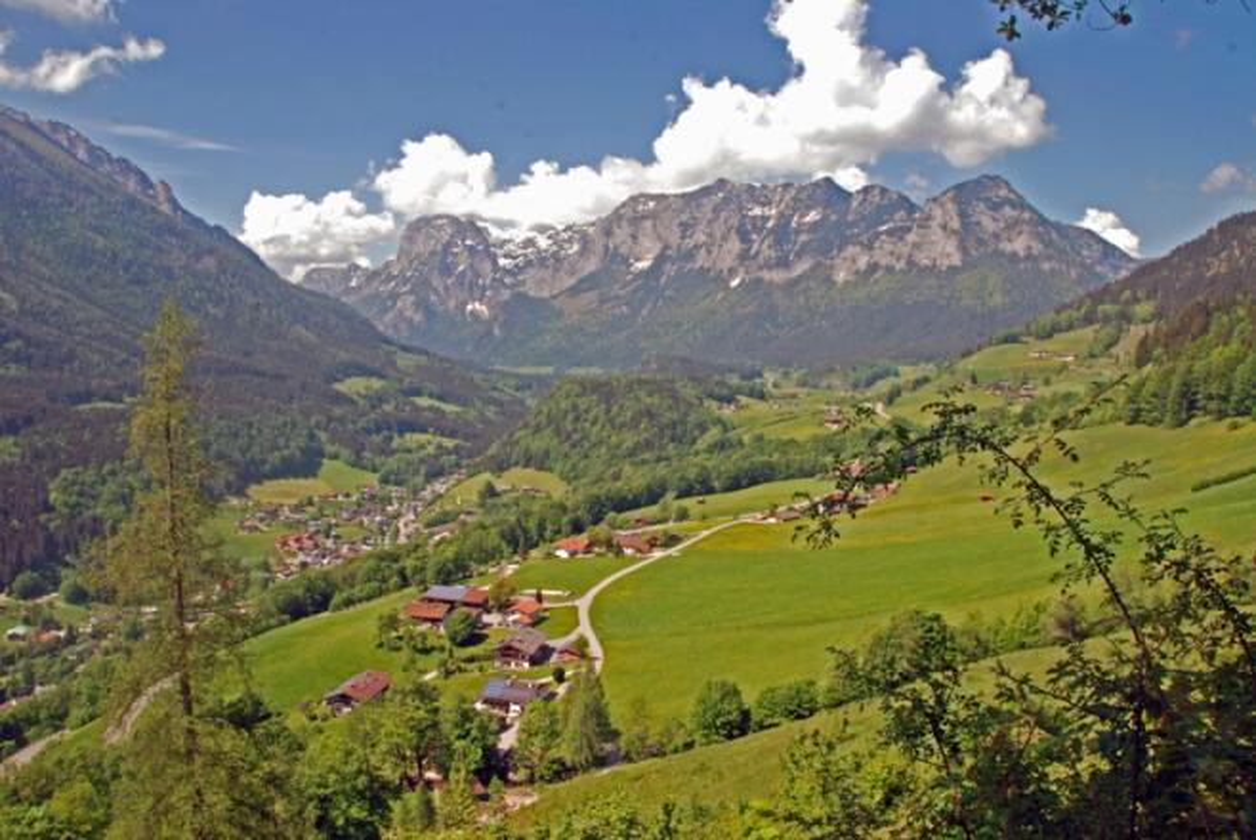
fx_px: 943
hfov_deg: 67.3
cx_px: 628
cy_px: 420
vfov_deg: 48.0
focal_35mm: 27
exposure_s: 1/125
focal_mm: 18
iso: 400
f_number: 13
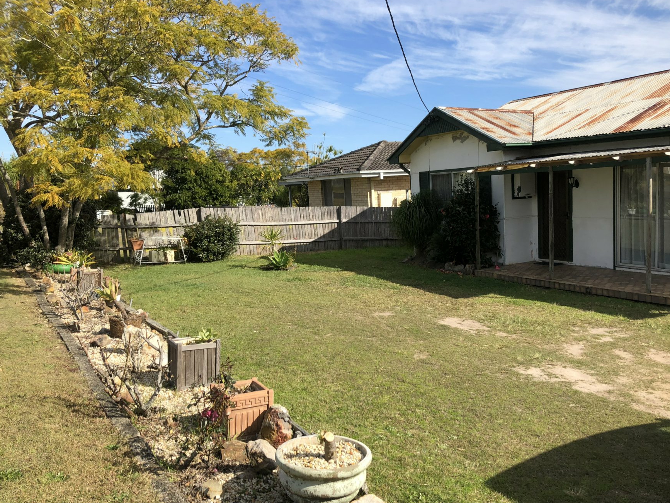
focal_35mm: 31
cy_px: 255
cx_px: 362
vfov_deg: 45.5
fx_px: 600
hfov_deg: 58.3
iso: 20
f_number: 1.8
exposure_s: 1/1499
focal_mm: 3.99
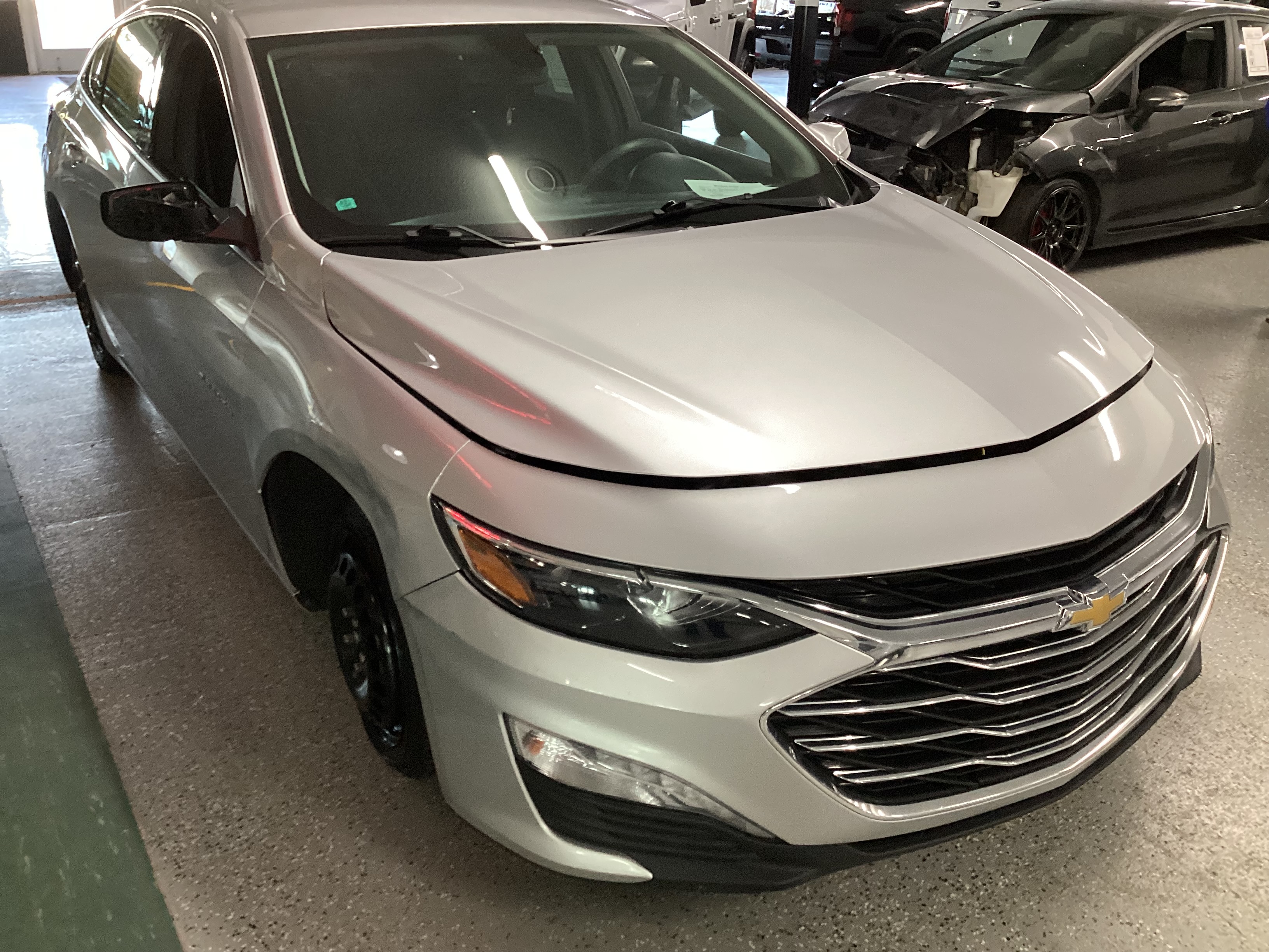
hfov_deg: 58.4
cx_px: 634
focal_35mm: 31
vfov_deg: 45.4
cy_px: 476
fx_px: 1136
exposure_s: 1/60
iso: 125
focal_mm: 3.3
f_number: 2.4
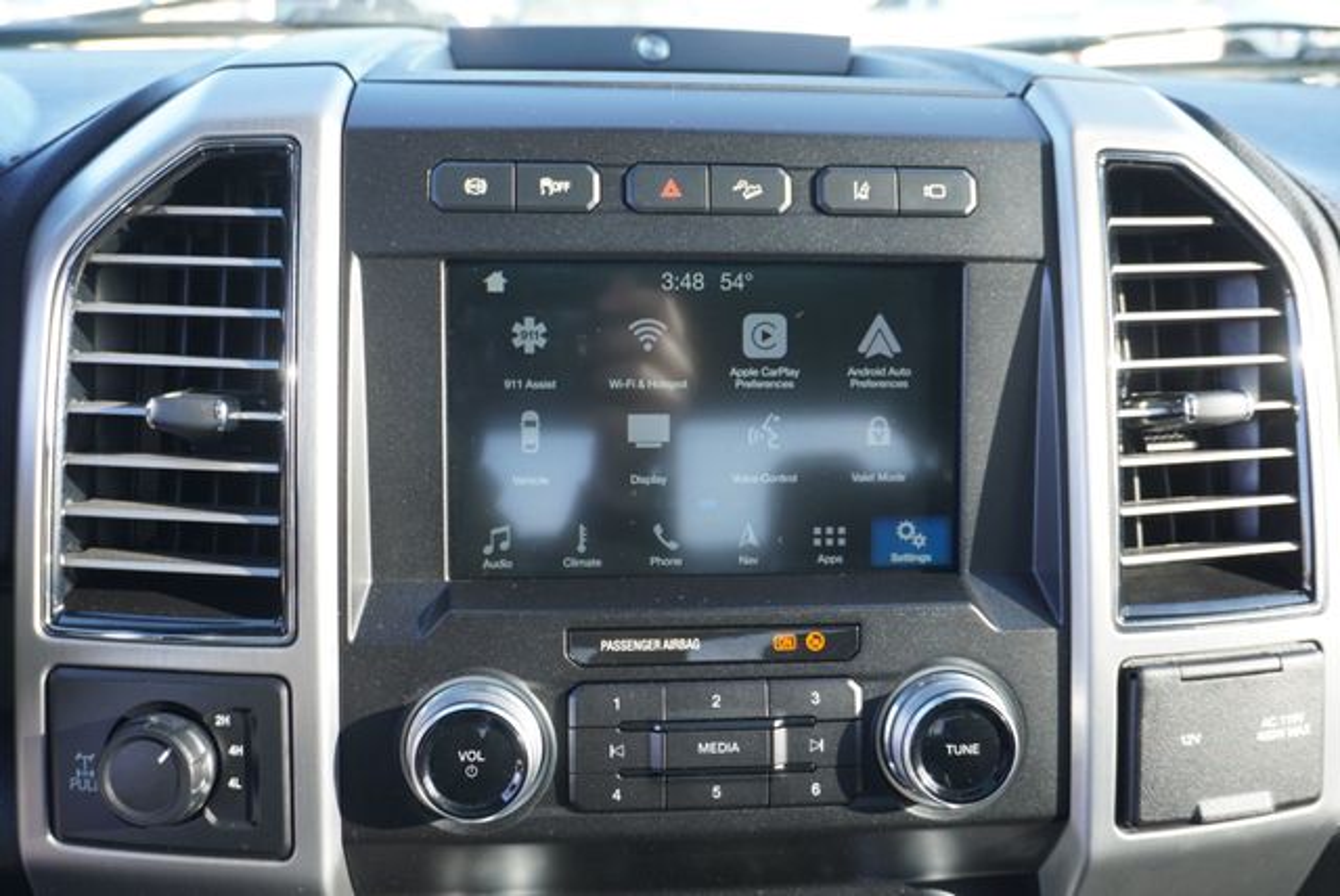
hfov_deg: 53.1
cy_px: 448
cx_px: 670
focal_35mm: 36
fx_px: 1341
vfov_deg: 36.9
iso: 250
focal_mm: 24
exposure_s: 1/60
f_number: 4.5
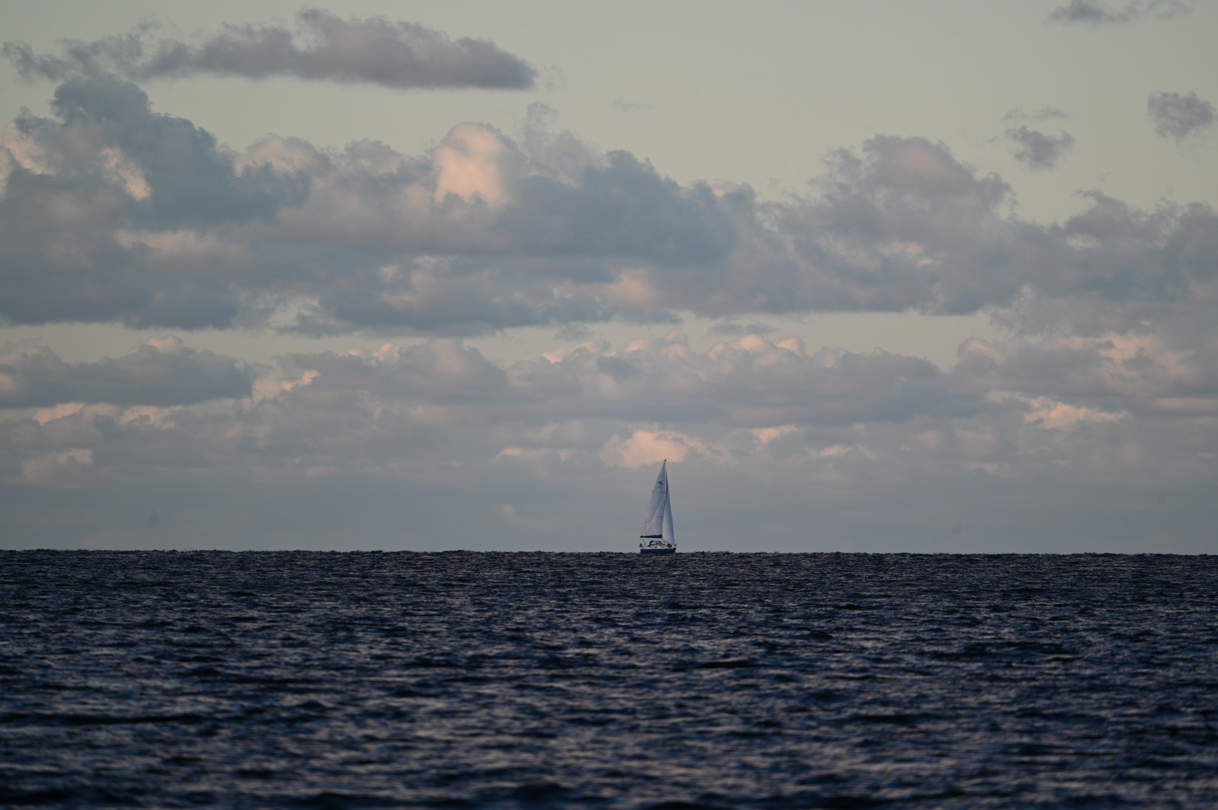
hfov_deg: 4.1
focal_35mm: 500
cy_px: 405
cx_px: 609
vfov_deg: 2.7
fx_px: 16905
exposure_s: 1/160
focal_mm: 500
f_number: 6.7
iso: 100
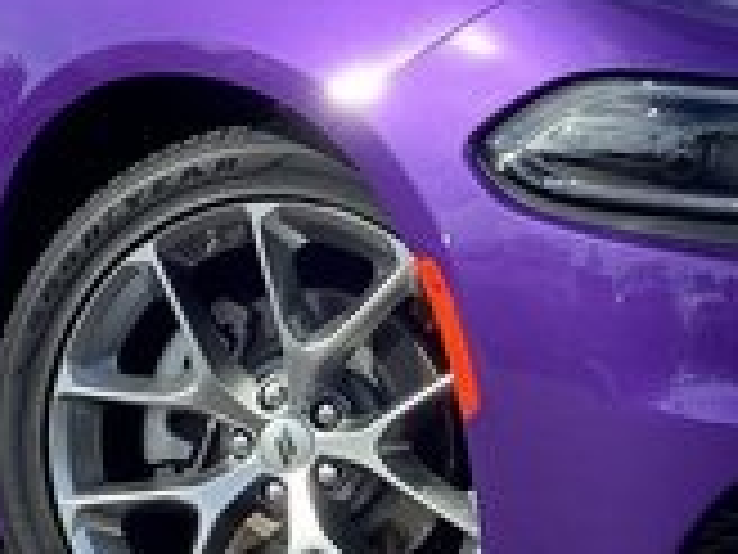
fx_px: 2580
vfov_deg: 12.2
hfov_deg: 16.3
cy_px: 230
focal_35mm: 121
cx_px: 324
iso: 25
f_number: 2.4
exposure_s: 1/691
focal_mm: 3.3
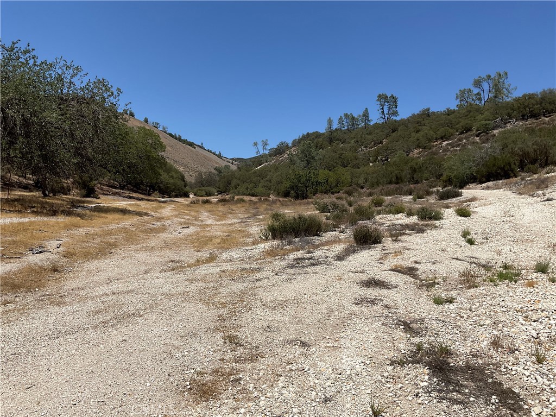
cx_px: 278
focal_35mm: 29
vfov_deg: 48.2
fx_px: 466
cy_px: 208
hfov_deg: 61.7
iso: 16
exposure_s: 1/4065
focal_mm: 3
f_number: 1.8
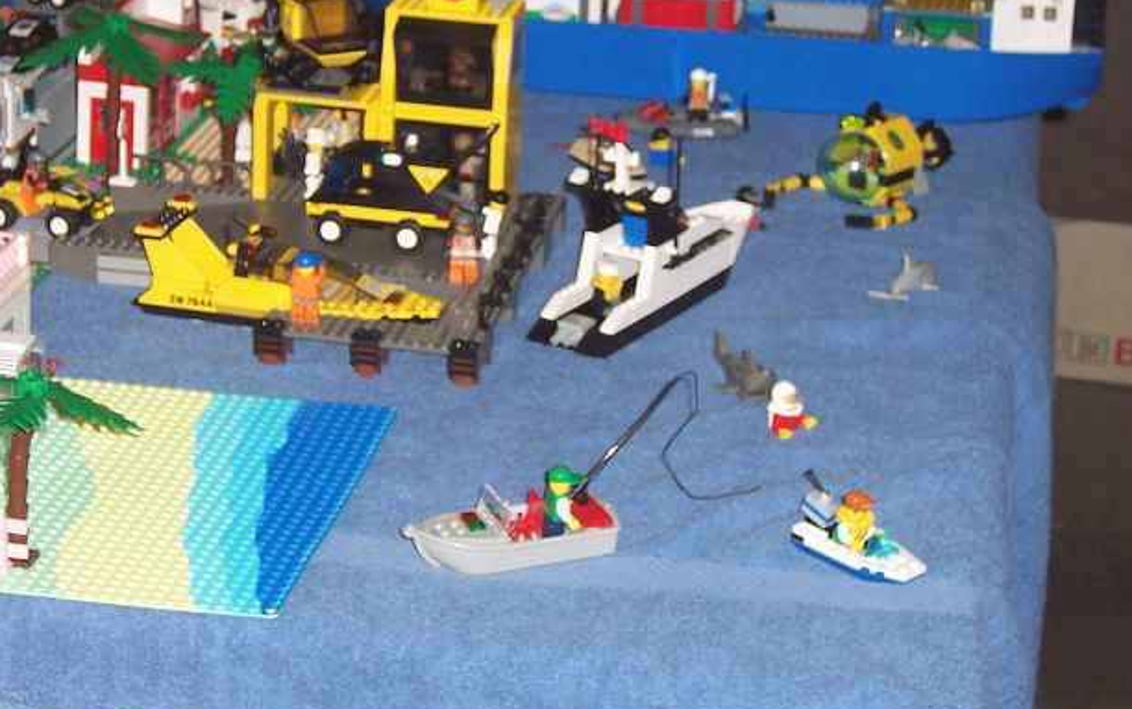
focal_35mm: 115
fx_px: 3549
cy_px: 194
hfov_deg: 18.1
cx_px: 470
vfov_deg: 11.4
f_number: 4
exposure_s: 1/90
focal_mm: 12.8
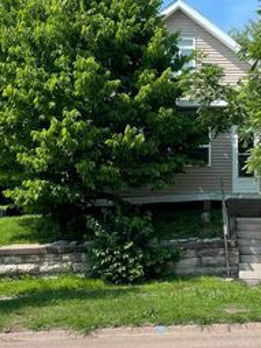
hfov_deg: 21.2
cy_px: 227
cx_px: 227
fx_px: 684
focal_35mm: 68
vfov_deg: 28.4
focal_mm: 4.2
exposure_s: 1/2618
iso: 32
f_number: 1.6
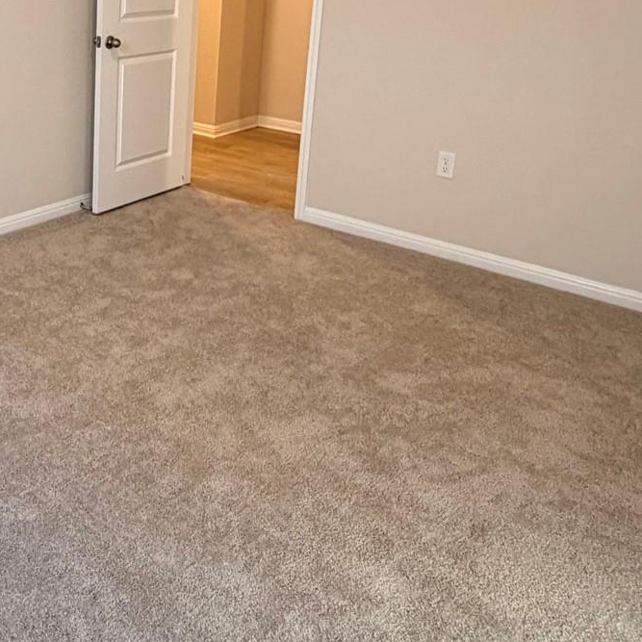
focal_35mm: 38
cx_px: 72
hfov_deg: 40.7
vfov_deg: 42.1
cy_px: 136
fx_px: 797
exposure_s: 1/60
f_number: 2.2
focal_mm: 2.22
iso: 160
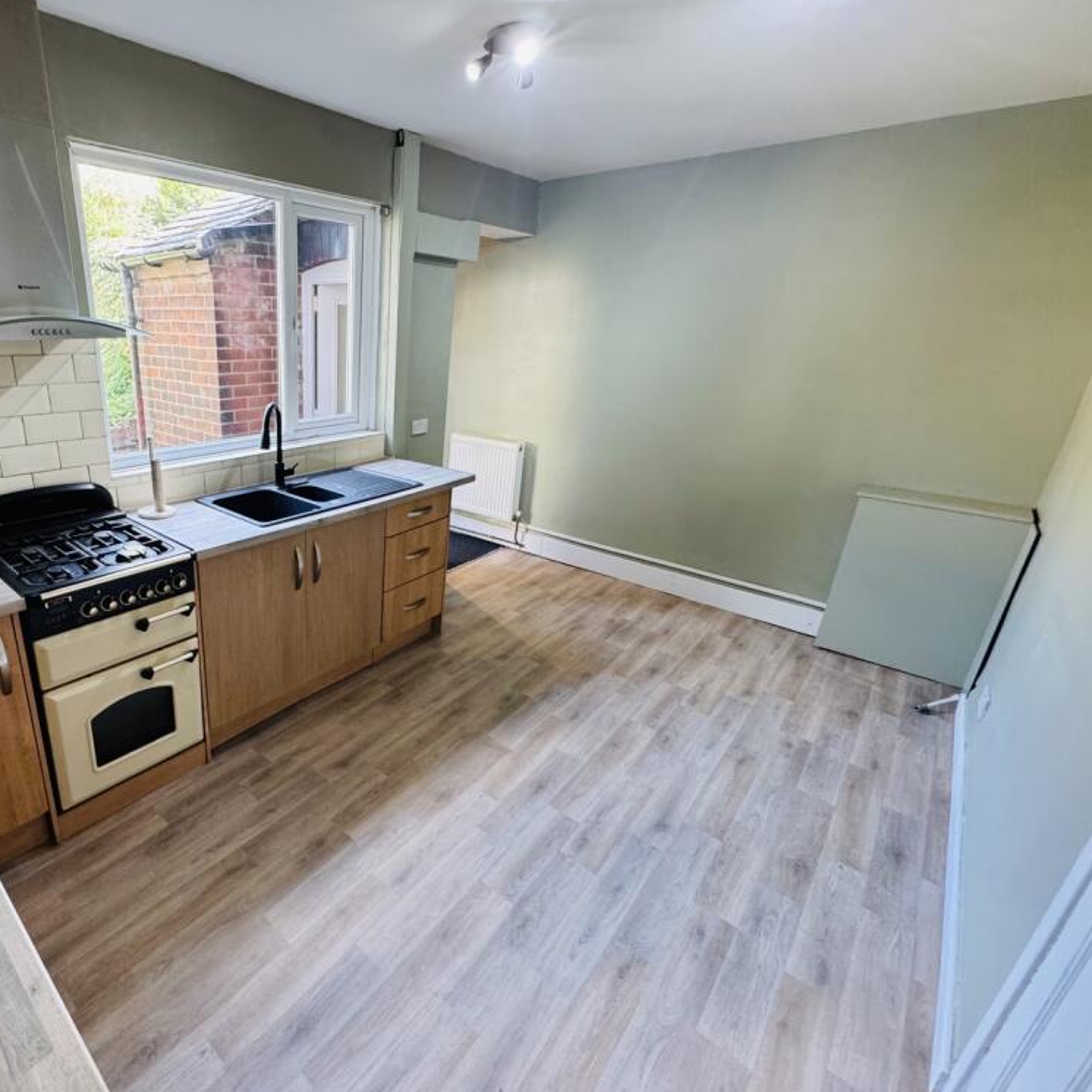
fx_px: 607
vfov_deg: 84.0
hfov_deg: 80.5
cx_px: 344
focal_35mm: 17
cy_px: 541
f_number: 2.2
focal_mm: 2.22
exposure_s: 1/99
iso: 250
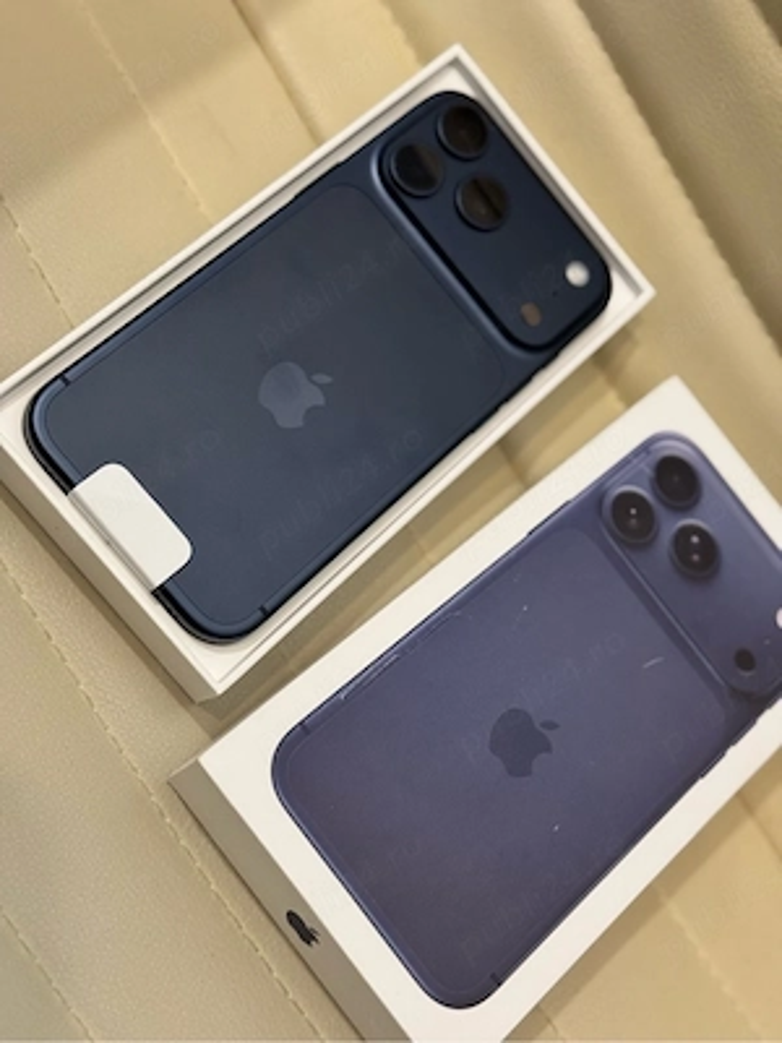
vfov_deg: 39.7
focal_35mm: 48
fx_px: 1446
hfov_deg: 30.3
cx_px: 391
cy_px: 522
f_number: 1.78
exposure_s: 1/50
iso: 250
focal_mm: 6.76
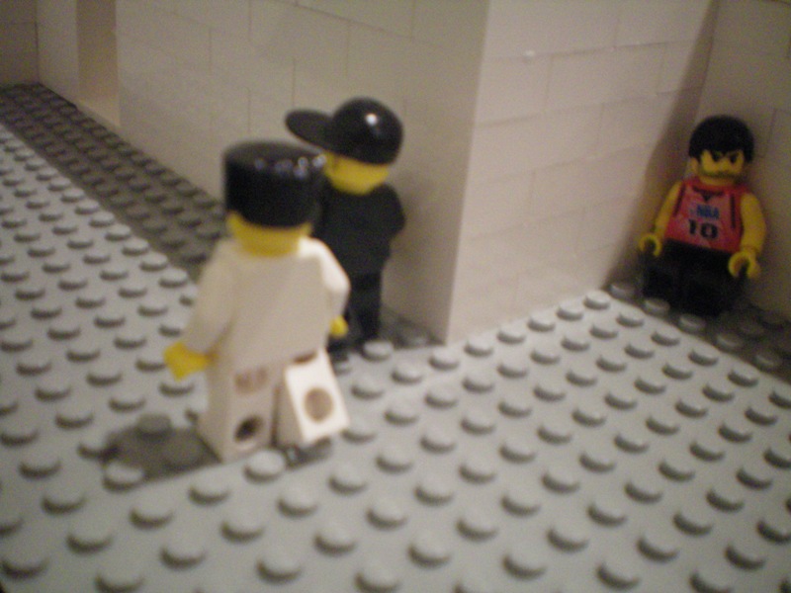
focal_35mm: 38
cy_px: 296
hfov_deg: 49.0
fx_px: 868
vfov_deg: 37.7
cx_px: 396
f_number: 3.1
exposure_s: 1/15
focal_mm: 6.3
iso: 400
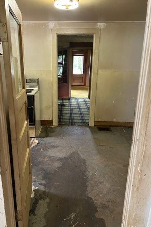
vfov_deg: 65.5
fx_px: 176
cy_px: 116
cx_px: 64
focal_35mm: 28
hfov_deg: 46.2
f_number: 1.5
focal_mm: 5.7
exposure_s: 1/40
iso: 400
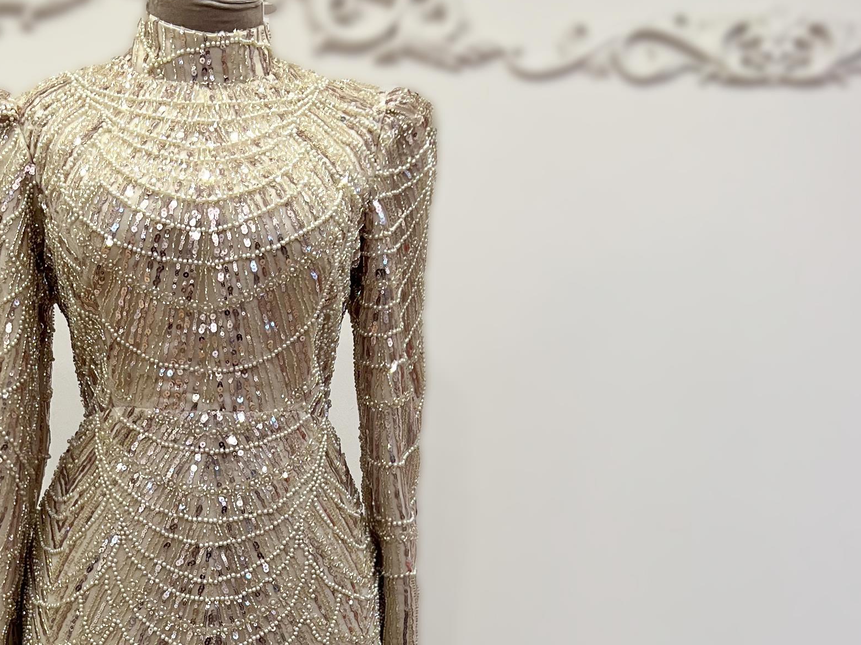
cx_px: 159
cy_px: 724
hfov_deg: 28.3
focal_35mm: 67
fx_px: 1666
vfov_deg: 20.8
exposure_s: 1/100
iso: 100
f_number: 1.5
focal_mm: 5.7
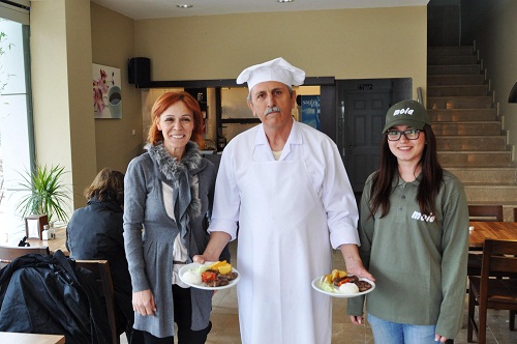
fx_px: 516
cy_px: 172
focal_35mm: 36
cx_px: 258
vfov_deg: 36.8
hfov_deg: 53.2
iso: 560
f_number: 4
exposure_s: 1/60
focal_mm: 24
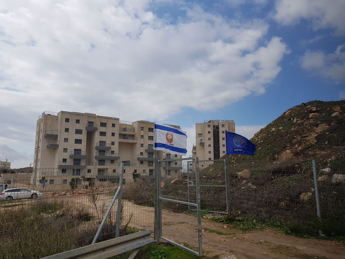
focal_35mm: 26
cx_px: 172
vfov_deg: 53.1
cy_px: 130
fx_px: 259
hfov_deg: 67.3
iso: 40
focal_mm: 4.2
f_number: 1.7
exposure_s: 1/3368
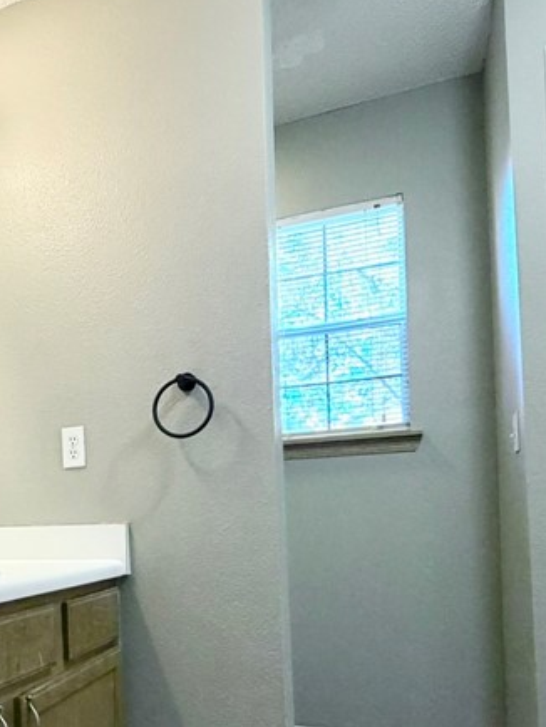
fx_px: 693
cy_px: 514
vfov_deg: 53.6
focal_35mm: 33
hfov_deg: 40.5
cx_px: 80
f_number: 2.2
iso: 400
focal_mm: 2.22
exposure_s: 1/60
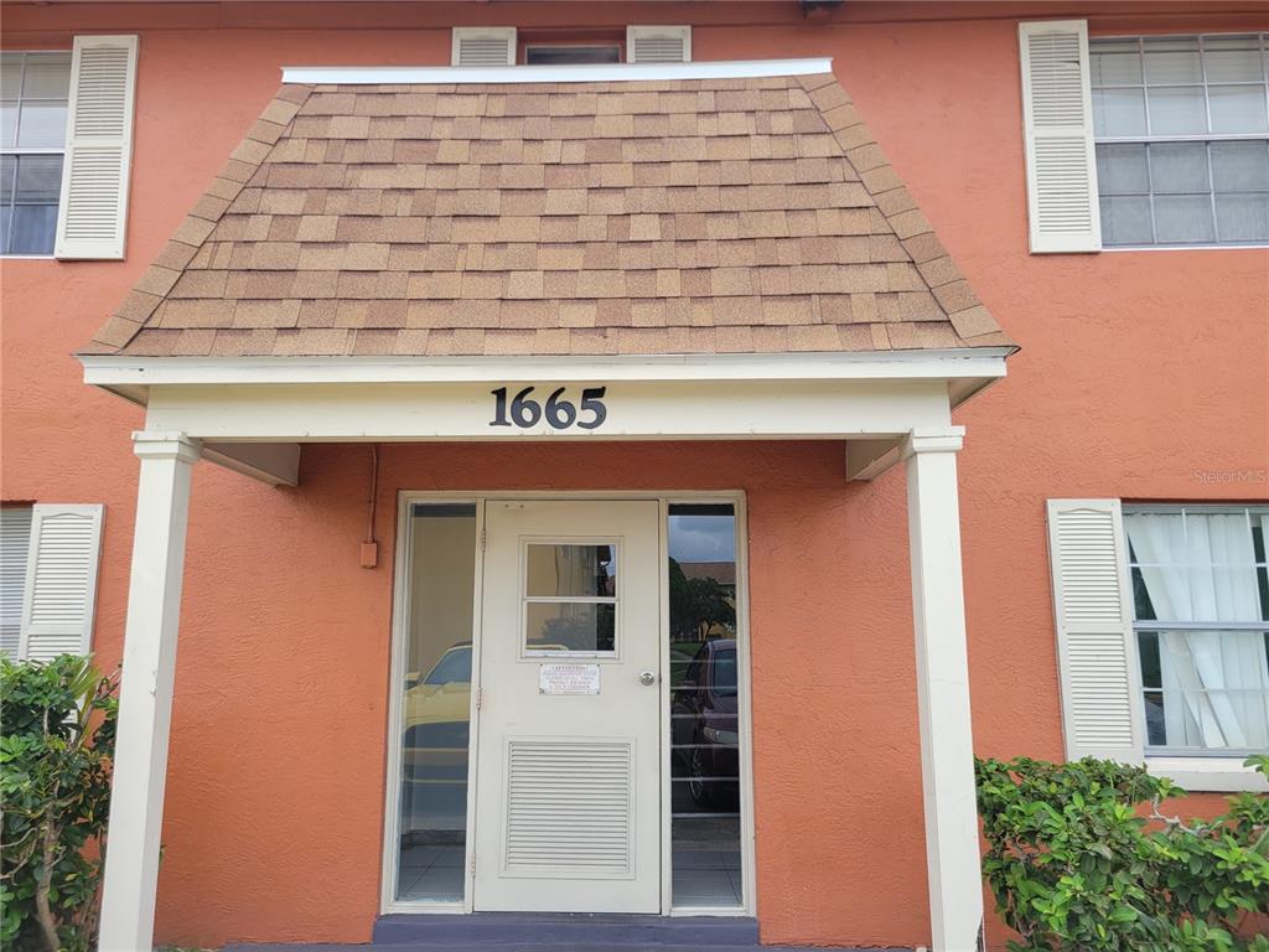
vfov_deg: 53.1
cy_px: 476
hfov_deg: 67.3
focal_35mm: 26
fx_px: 953
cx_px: 634
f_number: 1.8
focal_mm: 5.4
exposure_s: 1/662
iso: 40
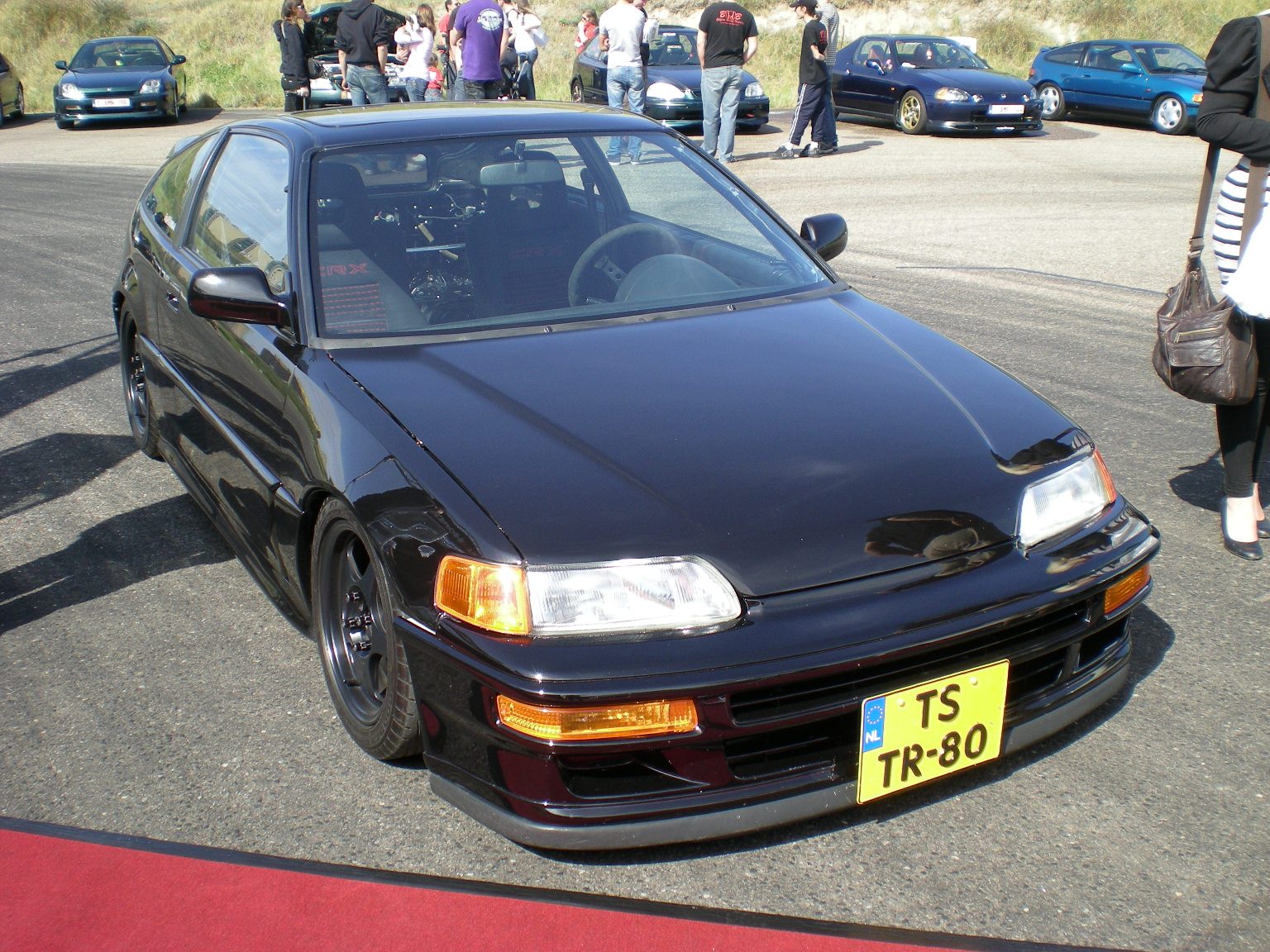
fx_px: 1394
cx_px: 635
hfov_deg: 49.0
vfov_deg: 37.7
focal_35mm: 38
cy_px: 476
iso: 50
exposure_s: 1/145
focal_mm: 6.3
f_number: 4.6
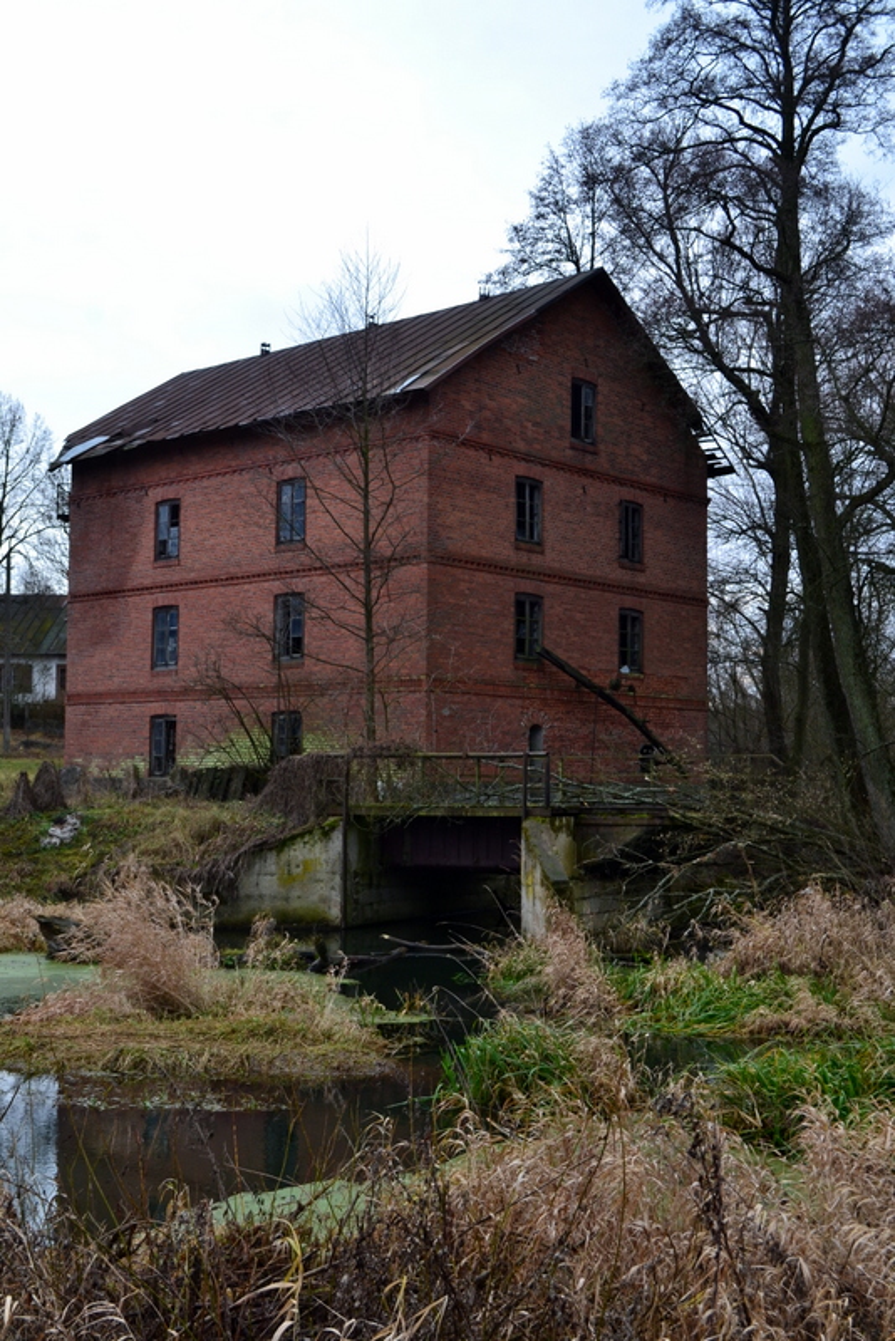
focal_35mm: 42
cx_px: 448
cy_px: 670
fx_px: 1565
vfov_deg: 46.4
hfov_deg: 31.9
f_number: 9
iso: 400
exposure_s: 1/100
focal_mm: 28
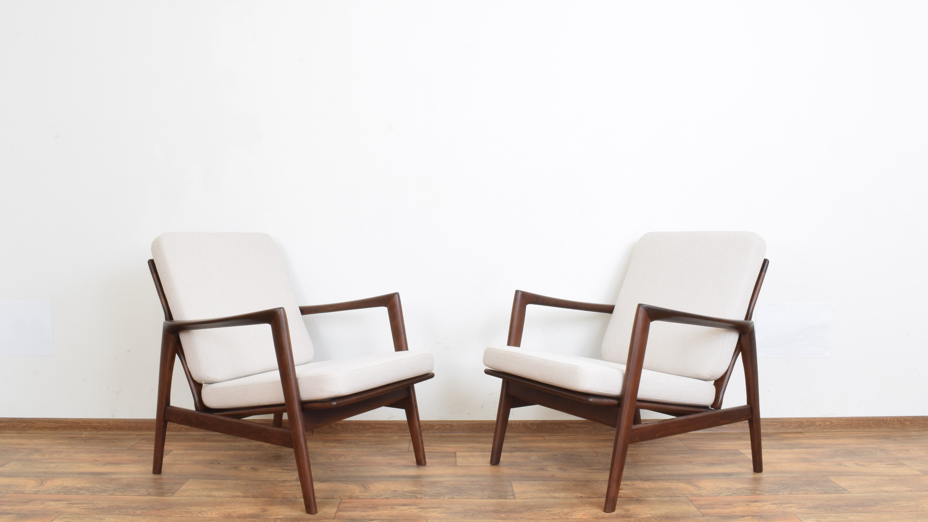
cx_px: 456
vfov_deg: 36.6
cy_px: 293
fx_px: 787
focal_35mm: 32
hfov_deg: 61.0
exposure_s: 5
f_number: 22
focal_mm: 20
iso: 100
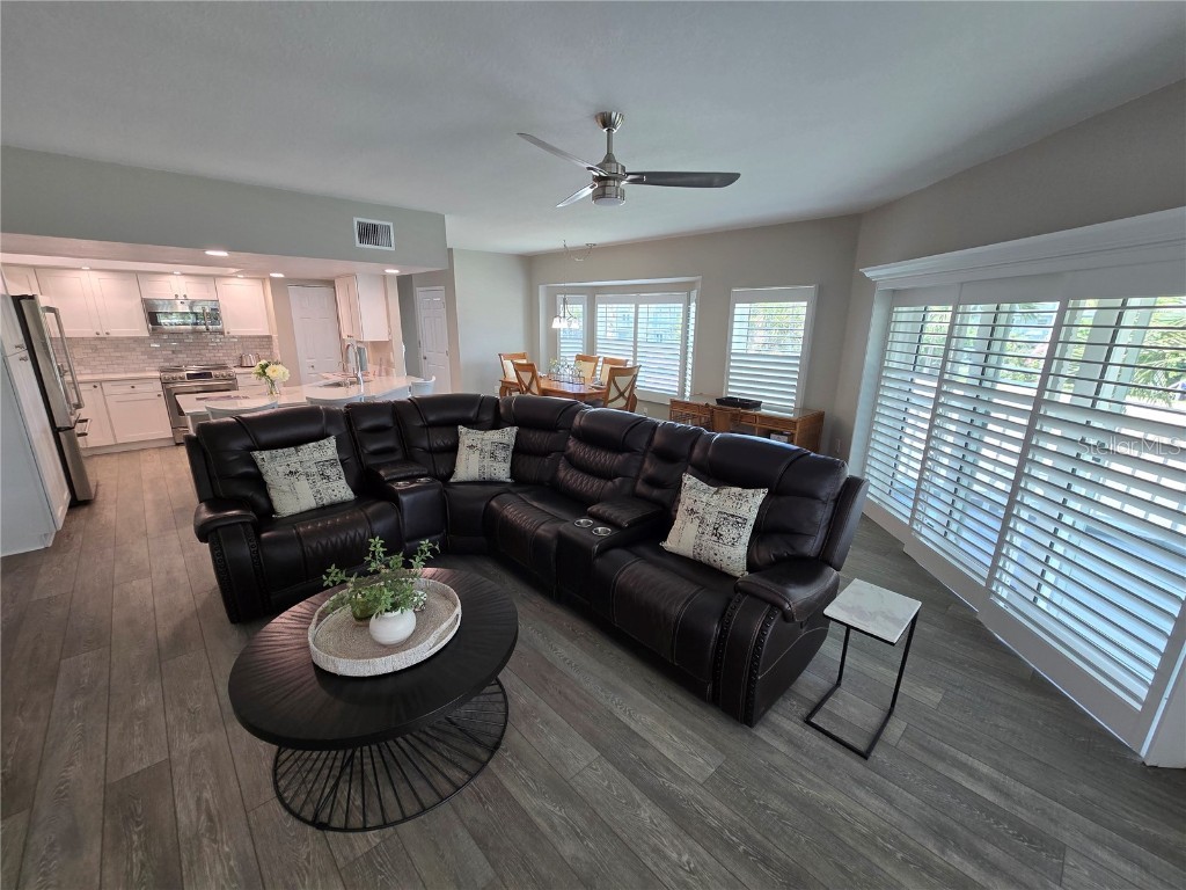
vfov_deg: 89.9
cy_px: 445
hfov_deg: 106.2
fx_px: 445
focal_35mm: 13
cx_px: 593
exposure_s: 1/60
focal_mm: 2.2
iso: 125
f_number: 2.2
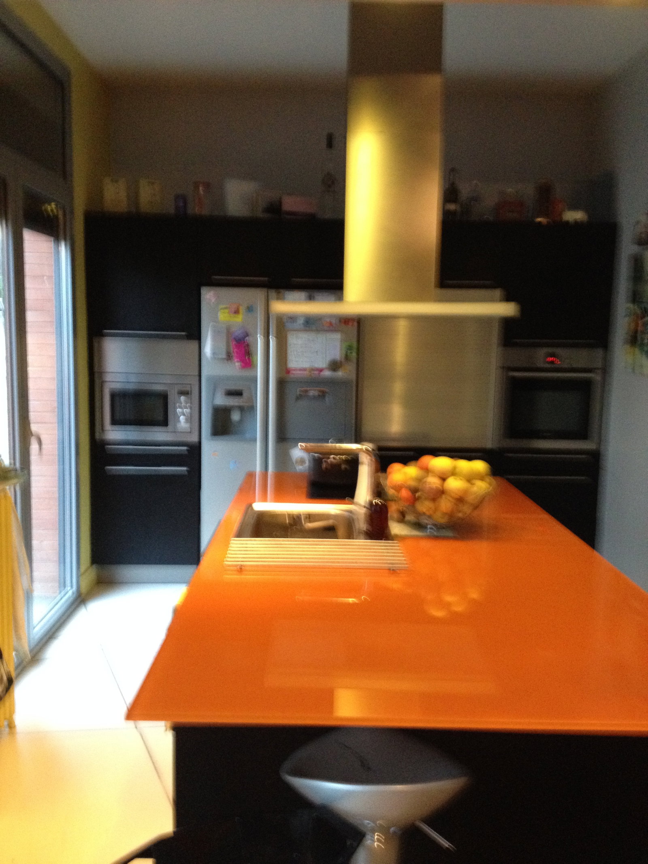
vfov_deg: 52.6
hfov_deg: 40.7
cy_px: 432
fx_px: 873
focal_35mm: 35
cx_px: 324
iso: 320
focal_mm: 4.28
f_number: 2.4
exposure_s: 1/15
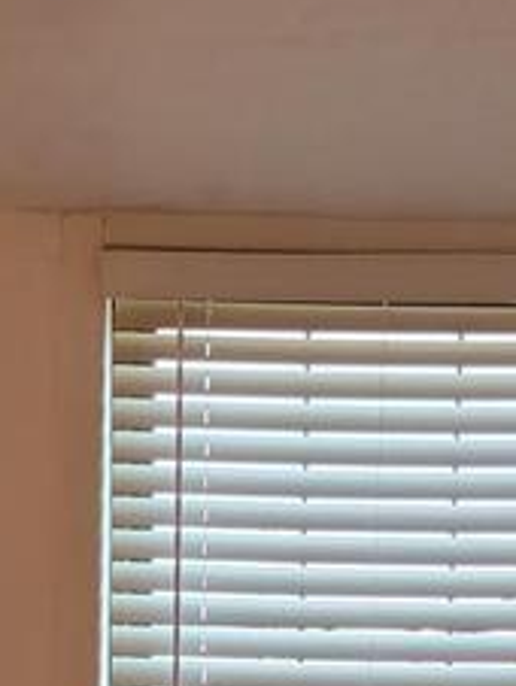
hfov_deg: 12.0
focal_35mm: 124
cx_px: 176
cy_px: 1445
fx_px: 2460
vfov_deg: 13.3
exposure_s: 1/119
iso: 64
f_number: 1.8
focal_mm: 5.4
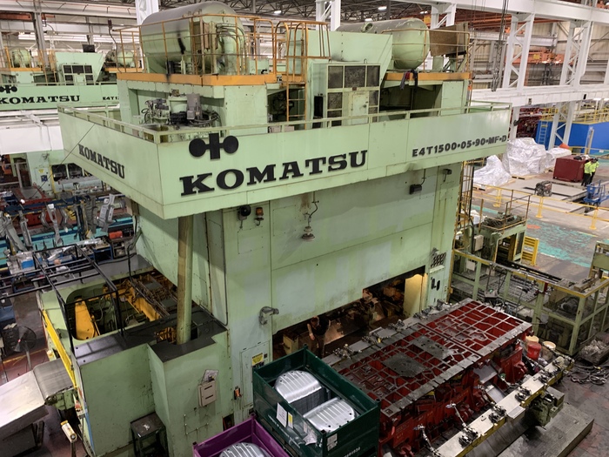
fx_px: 457
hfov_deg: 67.3
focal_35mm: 26
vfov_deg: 53.1
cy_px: 228
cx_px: 304
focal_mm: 4.25
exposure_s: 1/60
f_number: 1.8
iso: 400
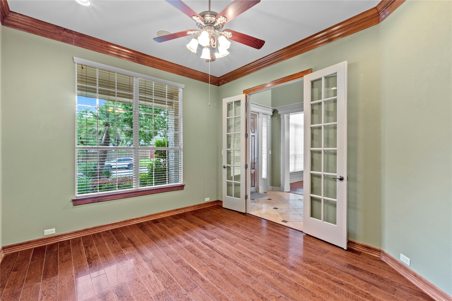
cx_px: 226
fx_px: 188
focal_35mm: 15
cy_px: 150
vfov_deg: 77.3
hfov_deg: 100.4
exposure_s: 4
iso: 250
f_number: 11
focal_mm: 10
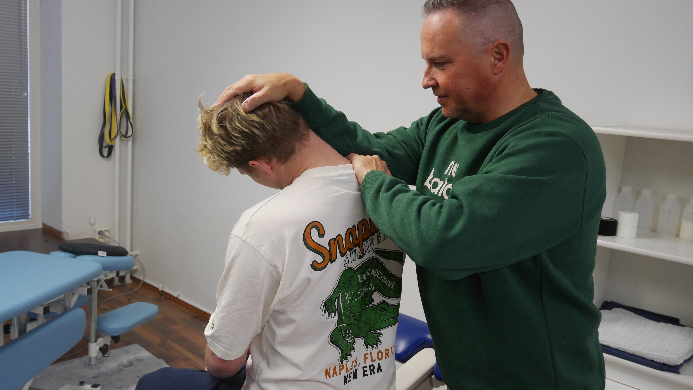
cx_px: 347
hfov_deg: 56.6
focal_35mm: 35
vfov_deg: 33.7
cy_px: 197
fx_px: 643
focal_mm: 16
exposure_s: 1/60
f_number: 3.9
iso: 800
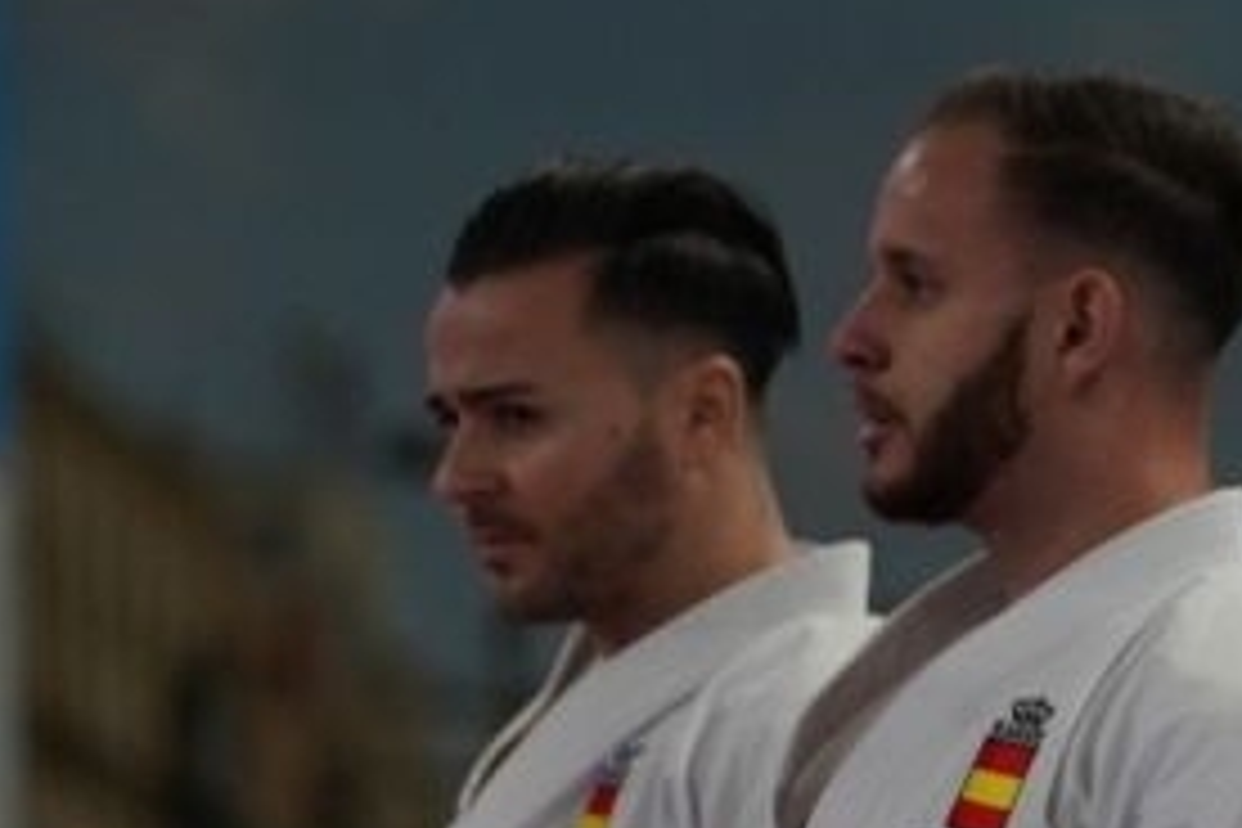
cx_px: 2097
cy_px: 1498
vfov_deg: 1.2
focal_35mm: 1130
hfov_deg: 1.8
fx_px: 38982
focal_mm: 173
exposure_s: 1/500
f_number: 2.8
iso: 500
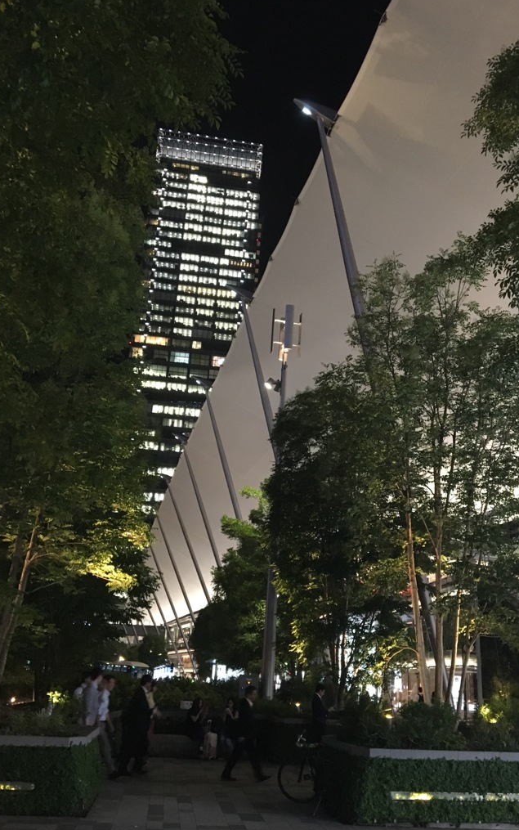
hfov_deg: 40.5
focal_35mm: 31
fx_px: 701
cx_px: 307
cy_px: 414
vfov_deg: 61.2
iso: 200
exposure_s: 1/15
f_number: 2.2
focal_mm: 4.15
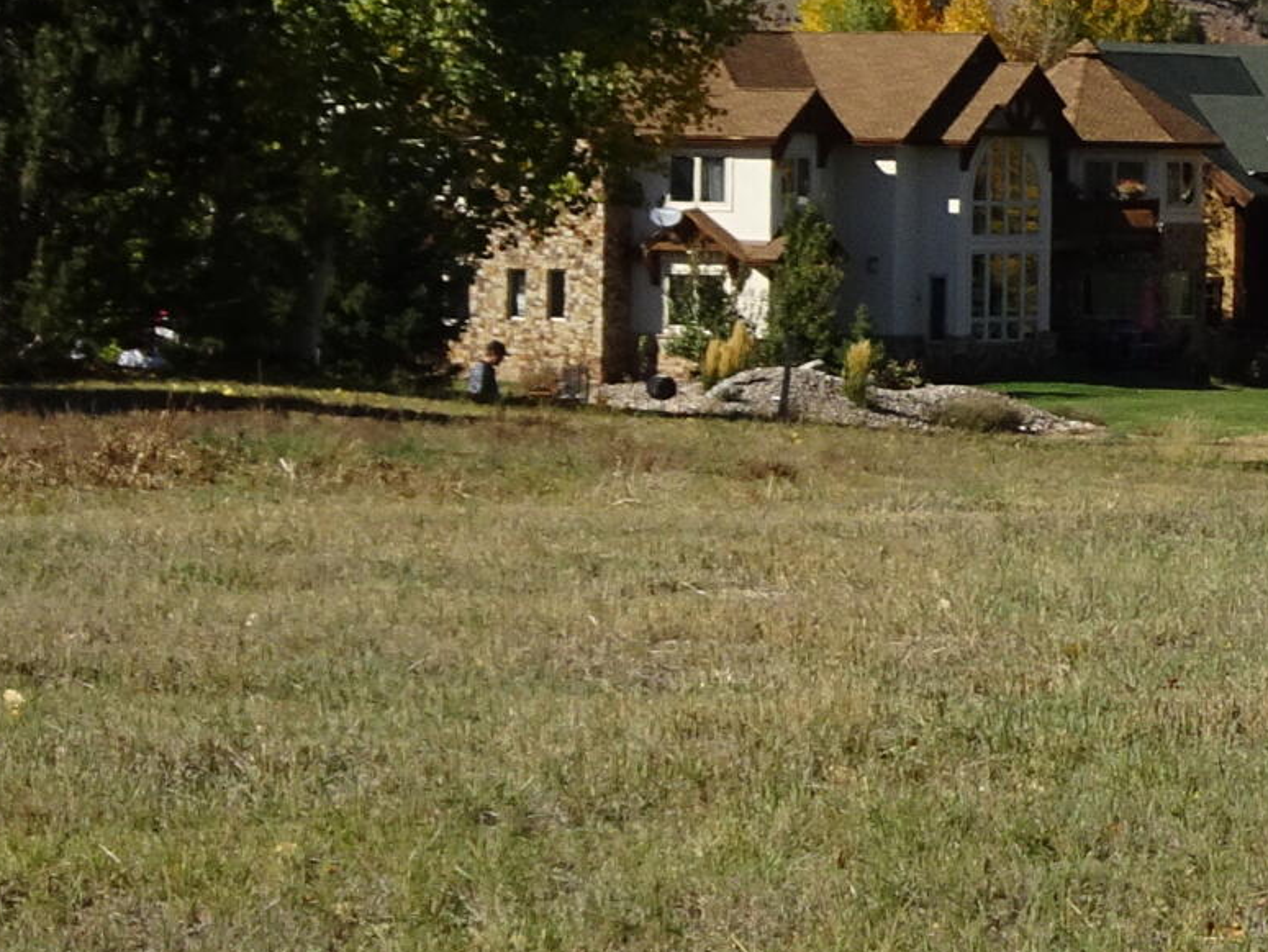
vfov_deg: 6.8
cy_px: 367
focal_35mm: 217
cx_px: 2410
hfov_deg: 8.7
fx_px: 7951
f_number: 4.5
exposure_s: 1/640
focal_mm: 9.52
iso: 80
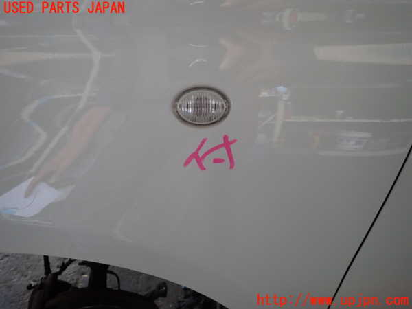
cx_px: 206
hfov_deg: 69.4
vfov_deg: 54.9
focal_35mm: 25
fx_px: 298
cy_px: 154
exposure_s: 1/80
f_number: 2
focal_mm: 4.5
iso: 200
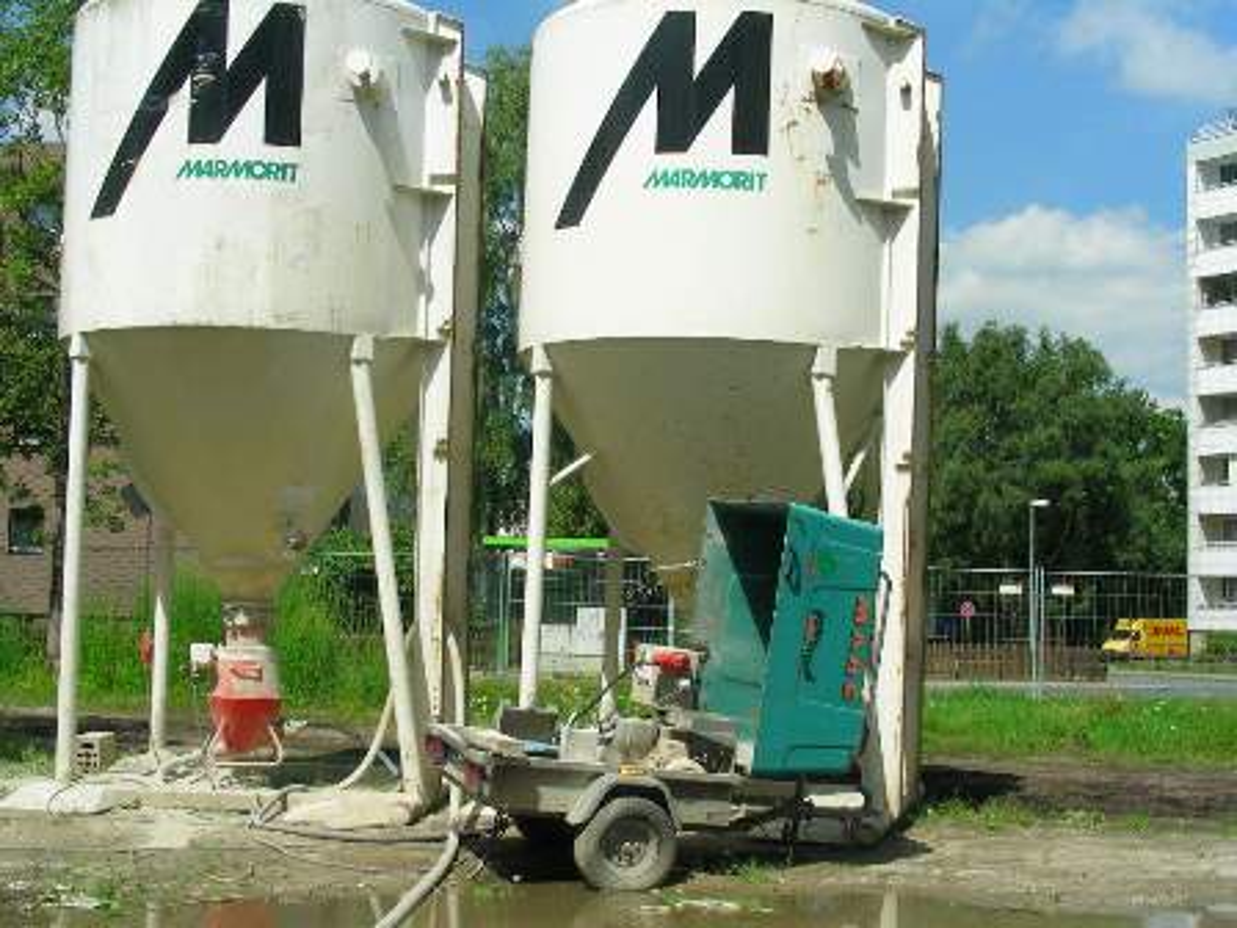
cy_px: 464
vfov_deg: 30.3
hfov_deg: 39.7
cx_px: 618
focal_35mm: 48
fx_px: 1715
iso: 50
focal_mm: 8
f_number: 5.6
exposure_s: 1/445
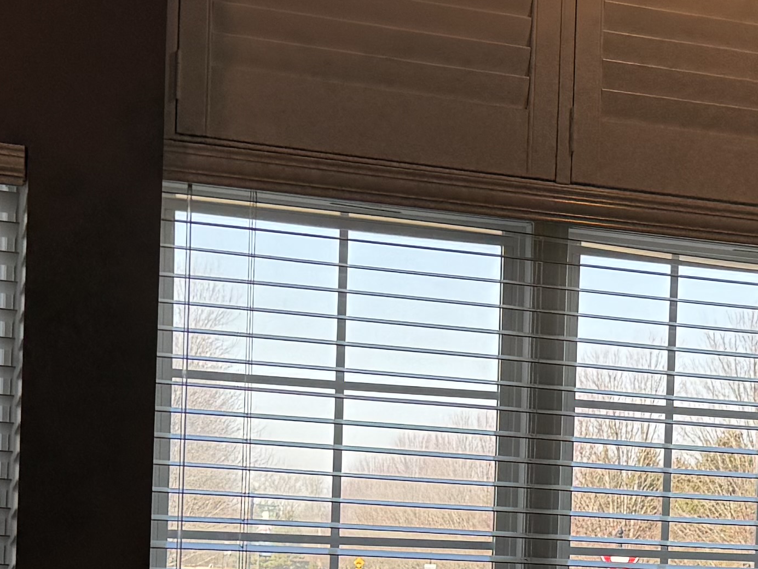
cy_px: 581
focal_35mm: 99
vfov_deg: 14.7
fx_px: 2168
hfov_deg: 19.3
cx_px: 736
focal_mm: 6.76
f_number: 1.78
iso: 80
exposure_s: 1/394
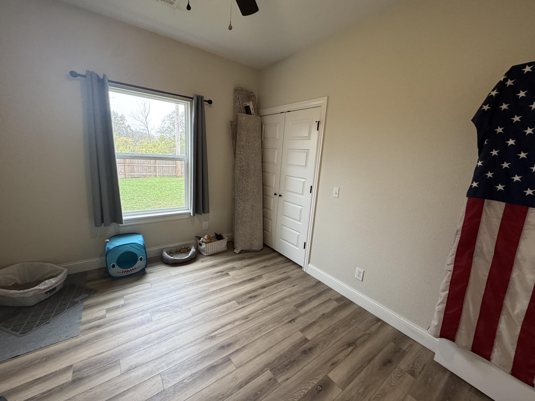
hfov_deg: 102.1
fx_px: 216
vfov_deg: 85.7
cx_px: 268
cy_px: 200
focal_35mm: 14
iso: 320
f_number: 2.2
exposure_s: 1/60
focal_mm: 2.22
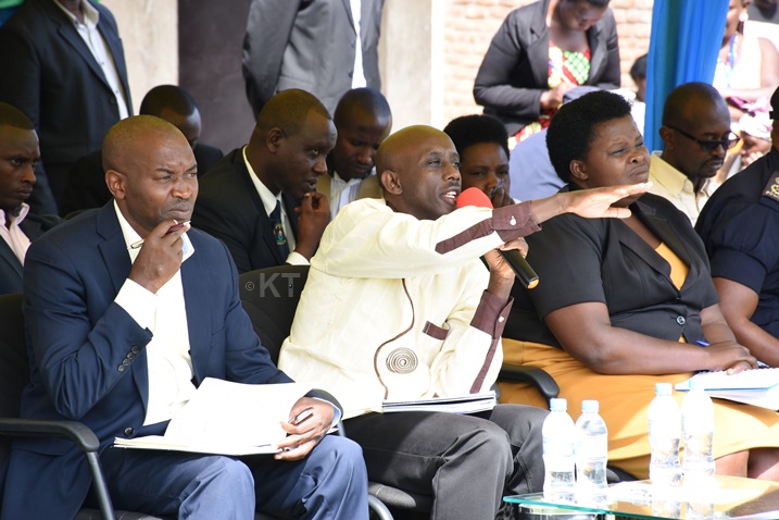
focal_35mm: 210
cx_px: 390
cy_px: 260
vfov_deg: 6.5
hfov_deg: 9.8
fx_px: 4544
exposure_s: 1/80
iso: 200
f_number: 7.1
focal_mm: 140
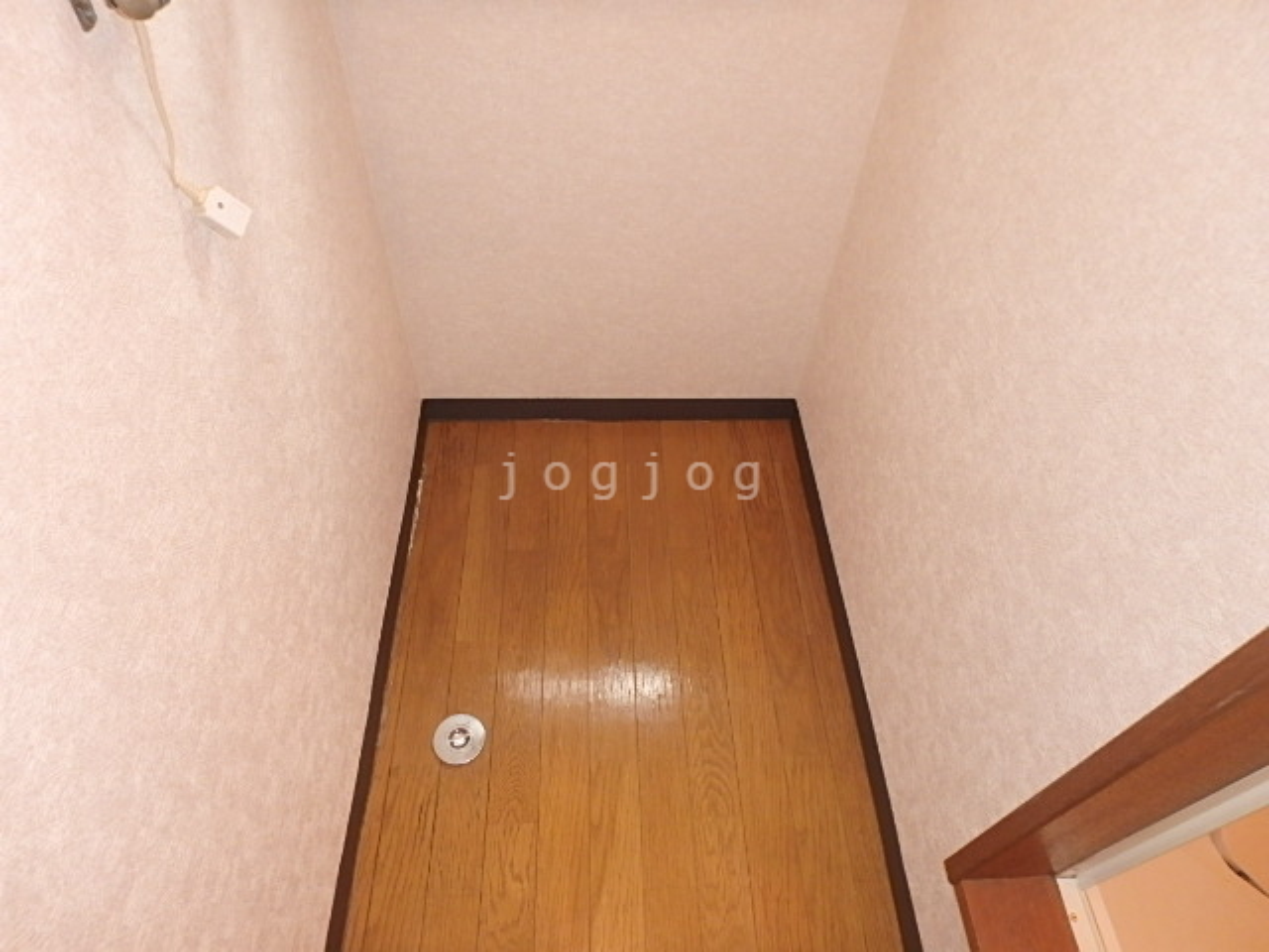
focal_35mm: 21
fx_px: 770
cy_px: 476
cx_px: 634
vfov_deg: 63.4
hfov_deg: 79.0
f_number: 3.5
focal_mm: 3.7
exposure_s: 1/30
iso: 400
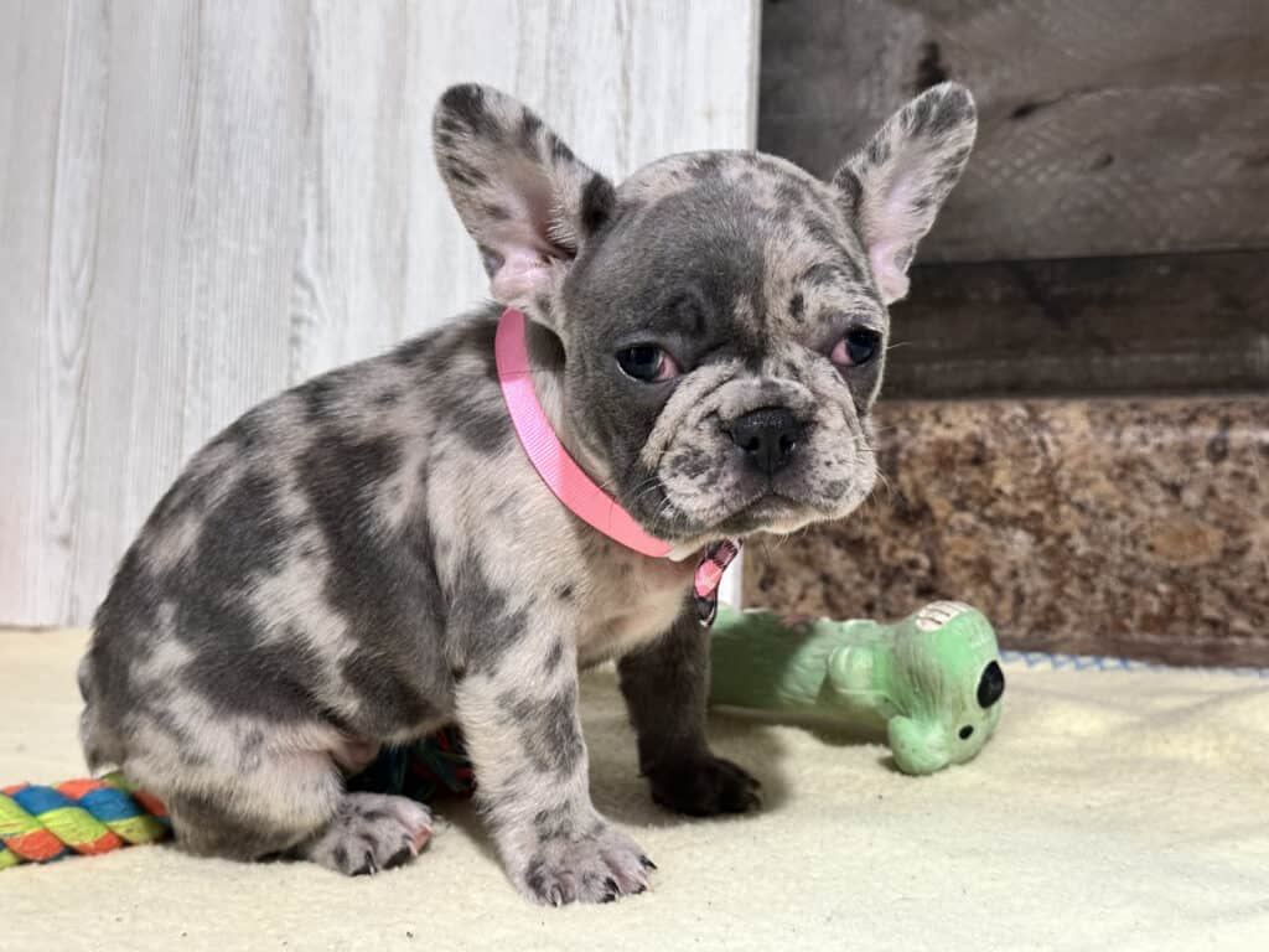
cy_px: 476
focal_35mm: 48
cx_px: 634
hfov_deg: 39.7
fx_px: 1760
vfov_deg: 30.3
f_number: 1.78
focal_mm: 6.86
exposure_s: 1/40
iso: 500
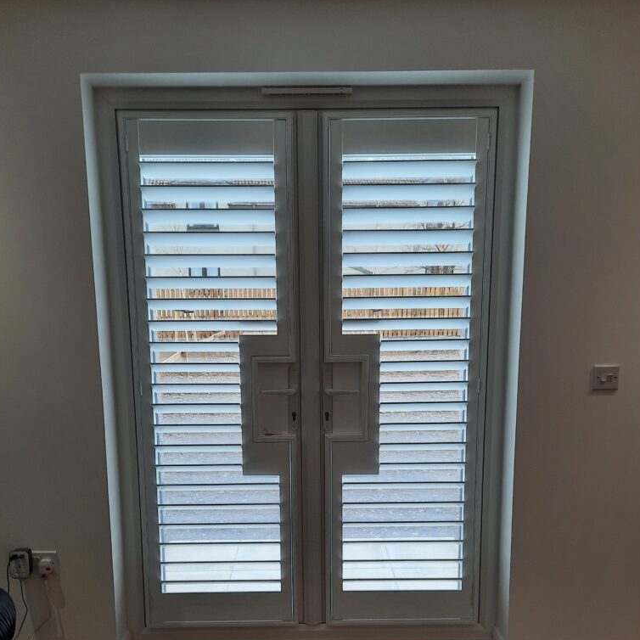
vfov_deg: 53.4
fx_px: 628
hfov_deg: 54.0
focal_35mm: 30
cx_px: 319
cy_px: 403
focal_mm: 4.6
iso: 40
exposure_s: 1/50
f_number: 2
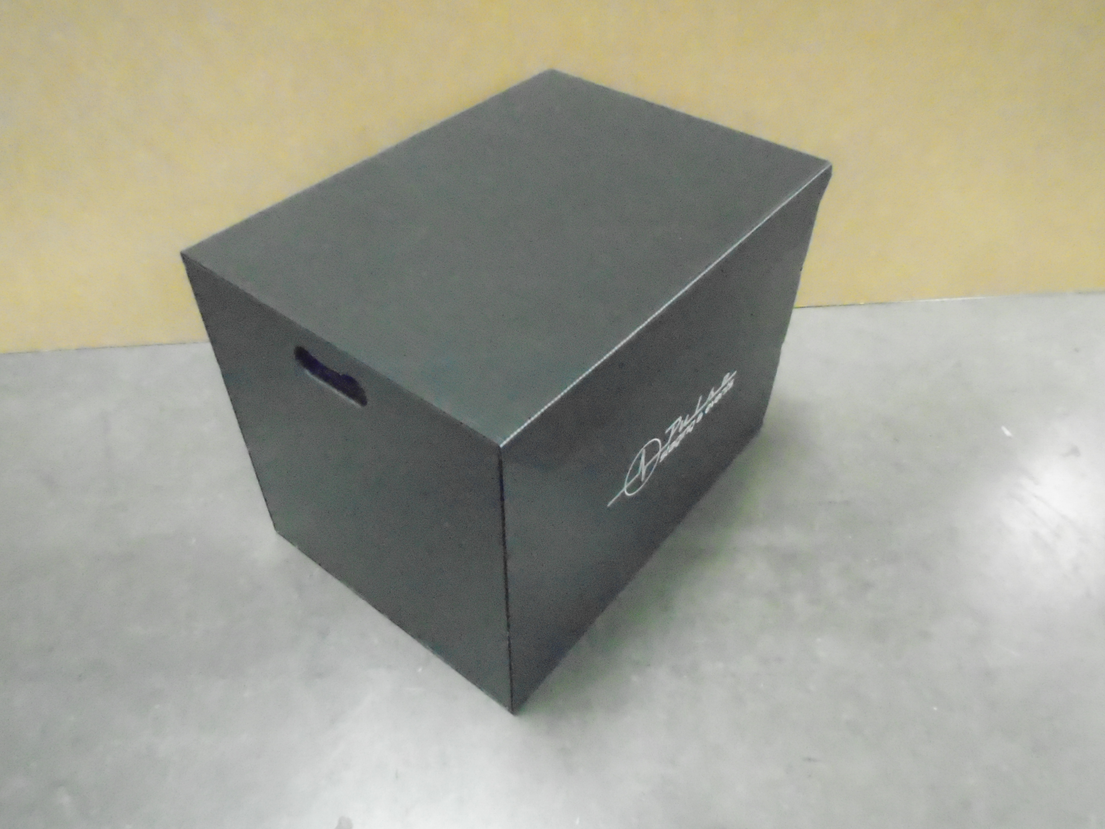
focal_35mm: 26
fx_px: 830
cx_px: 552
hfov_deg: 67.3
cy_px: 414
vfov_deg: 53.1
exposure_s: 1/100
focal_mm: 4.6
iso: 3200
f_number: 3.2
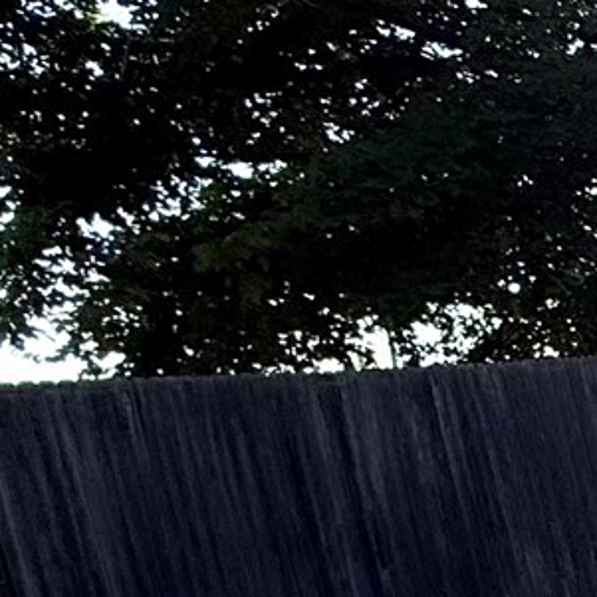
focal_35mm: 79
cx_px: 1616
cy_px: 708
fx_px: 1541
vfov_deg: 20.6
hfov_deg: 12.9
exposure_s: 1/1312
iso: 64
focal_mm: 2.22
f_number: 2.2
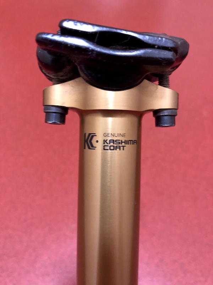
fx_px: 230
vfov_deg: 63.4
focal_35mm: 28
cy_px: 142
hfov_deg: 49.7
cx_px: 106
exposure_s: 1/8
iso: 100
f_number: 1.8
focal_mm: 4
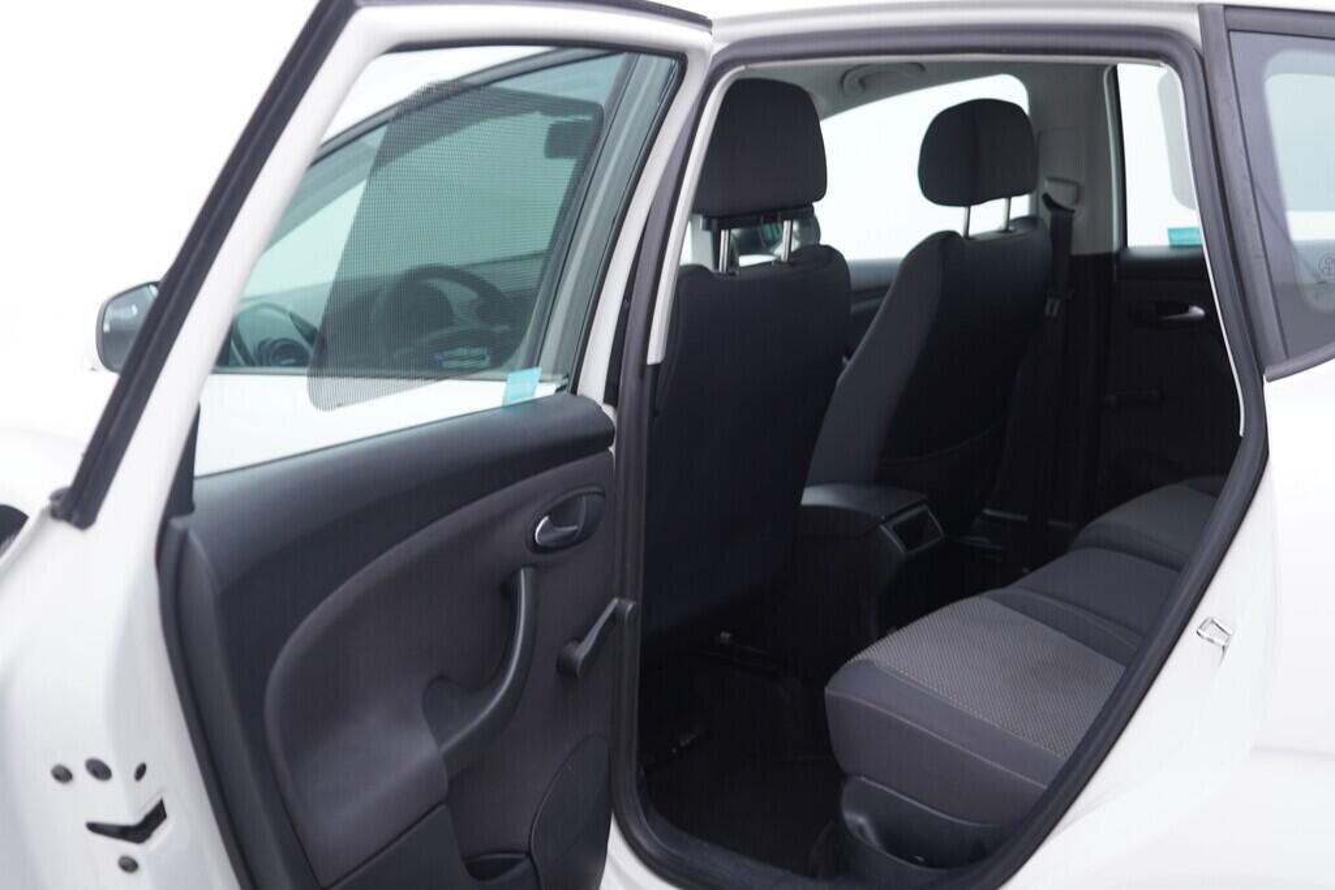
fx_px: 1335
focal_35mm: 36
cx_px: 668
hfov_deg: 53.1
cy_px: 445
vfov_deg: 36.9
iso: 125
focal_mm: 24
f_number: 3.2
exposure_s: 1/50
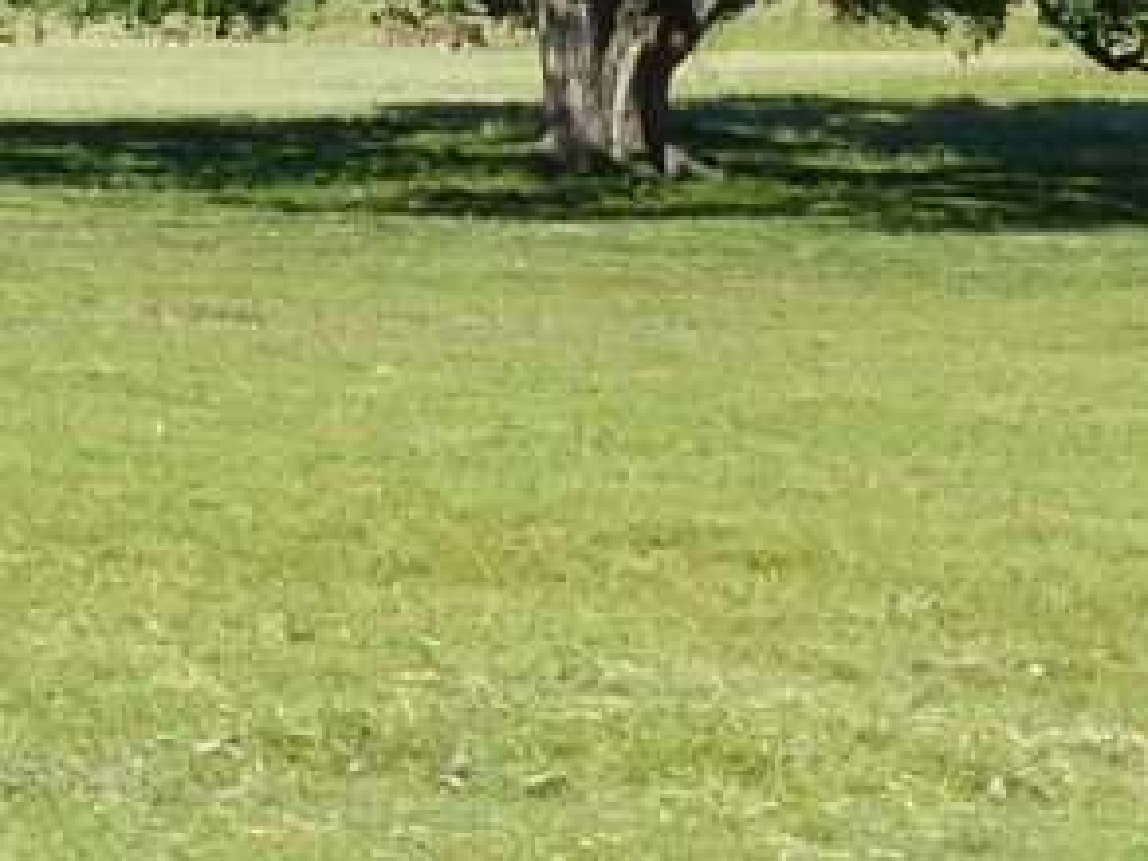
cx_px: 440
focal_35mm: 179
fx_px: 5936
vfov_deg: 8.0
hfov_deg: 11.0
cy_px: -645
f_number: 4.4
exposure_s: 1/500
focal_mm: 9
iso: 100
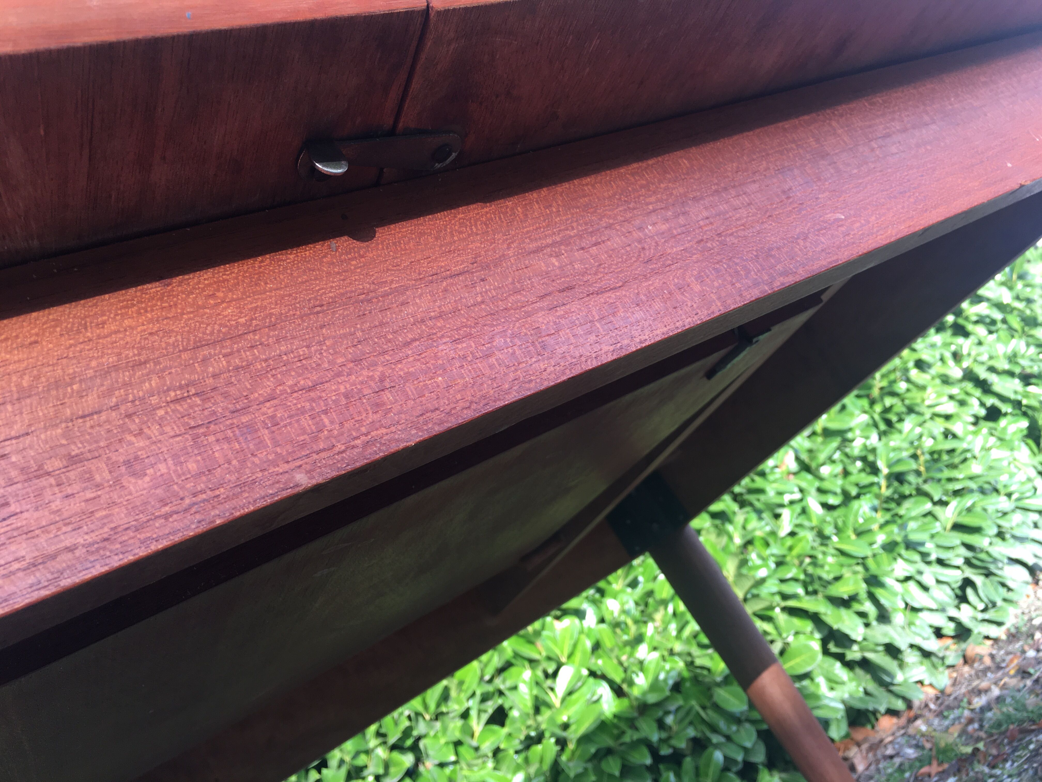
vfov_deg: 48.2
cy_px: 391
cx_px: 521
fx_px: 873
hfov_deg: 61.7
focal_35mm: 29
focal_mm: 4.15
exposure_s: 1/100
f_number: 2.2
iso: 25
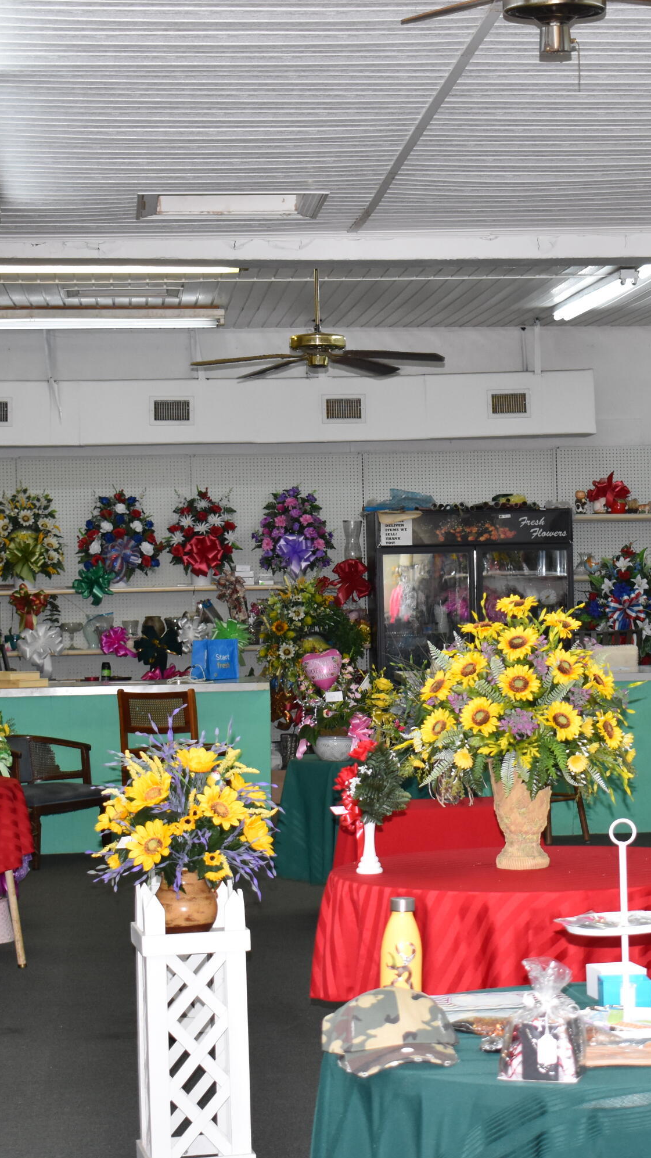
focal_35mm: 83
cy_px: 580
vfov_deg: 25.7
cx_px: 479
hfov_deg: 14.5
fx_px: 2541
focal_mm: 35
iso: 800
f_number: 5
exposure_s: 1/100
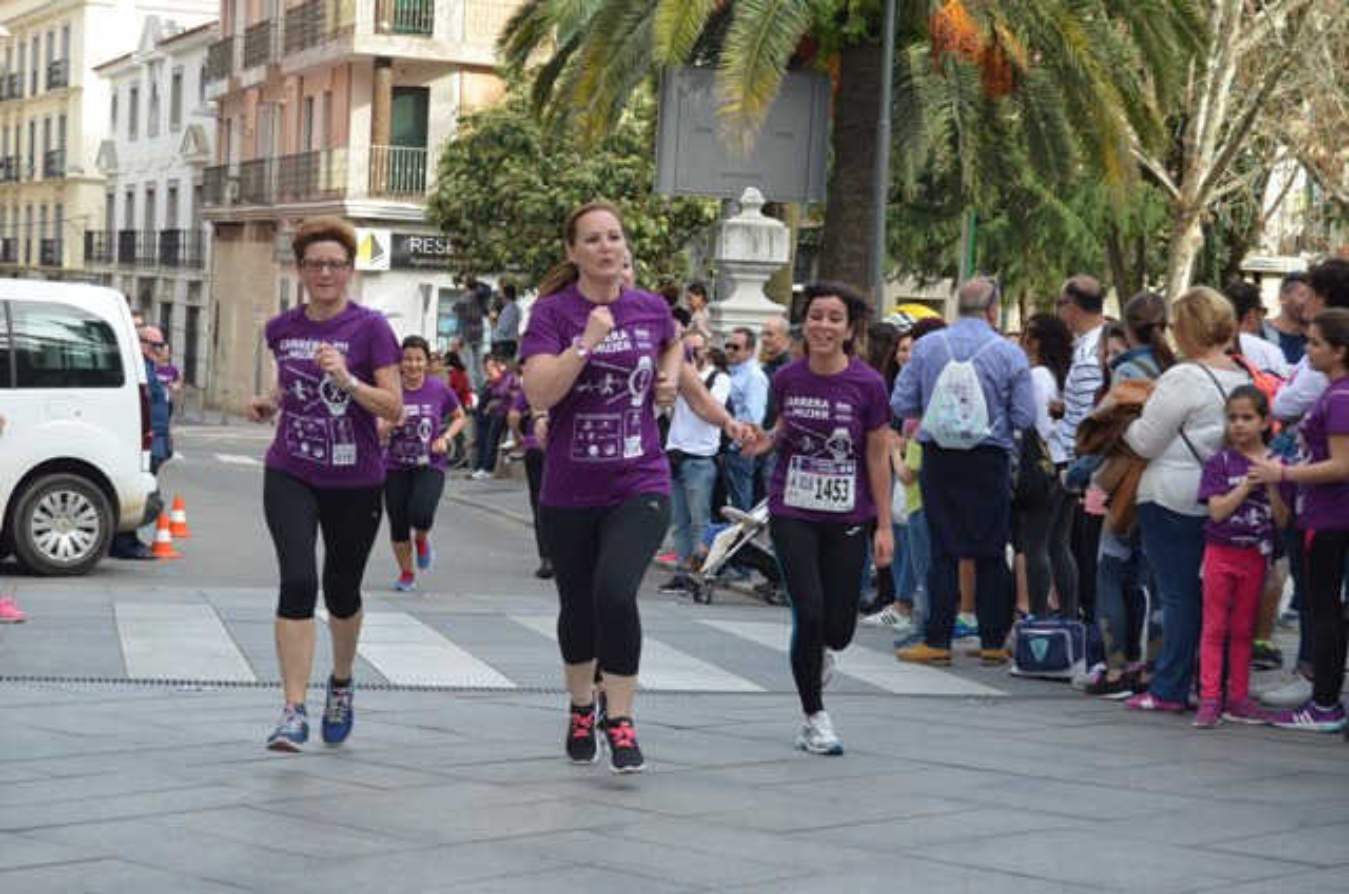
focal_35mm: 82
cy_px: 447
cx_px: 674
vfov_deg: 16.5
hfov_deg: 24.7
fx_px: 3085
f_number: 5.6
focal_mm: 55
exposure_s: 1/800
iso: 800
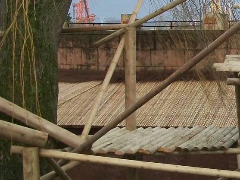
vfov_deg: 15.9
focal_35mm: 92
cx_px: 339
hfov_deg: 19.2
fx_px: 637
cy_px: 38
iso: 199
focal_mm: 5.7
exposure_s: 1/500
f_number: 2.9
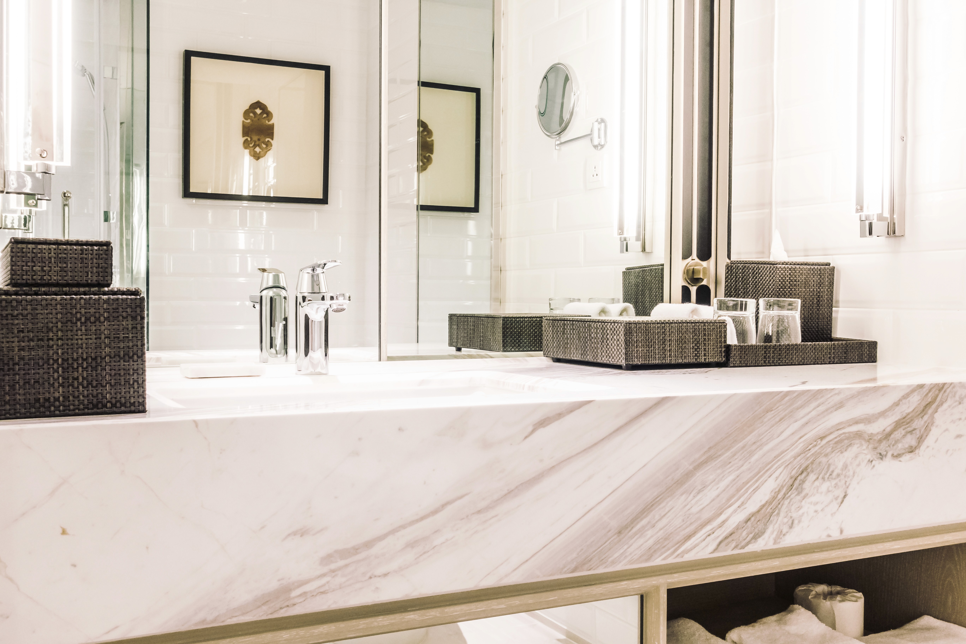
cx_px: 483
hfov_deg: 53.1
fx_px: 966
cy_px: 322
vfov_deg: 36.9
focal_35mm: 36
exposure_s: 1/30
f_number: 5.6
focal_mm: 13.16
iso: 400
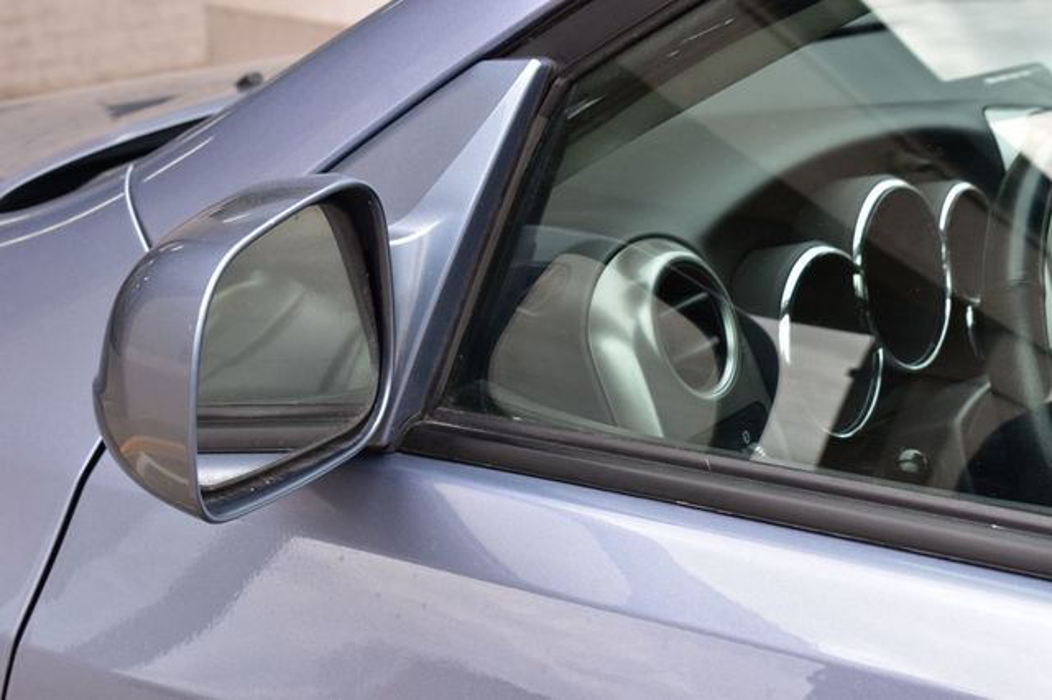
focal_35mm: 72
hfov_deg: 28.1
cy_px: 350
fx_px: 2103
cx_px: 526
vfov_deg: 18.9
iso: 400
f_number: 9
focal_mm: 48
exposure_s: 1/125
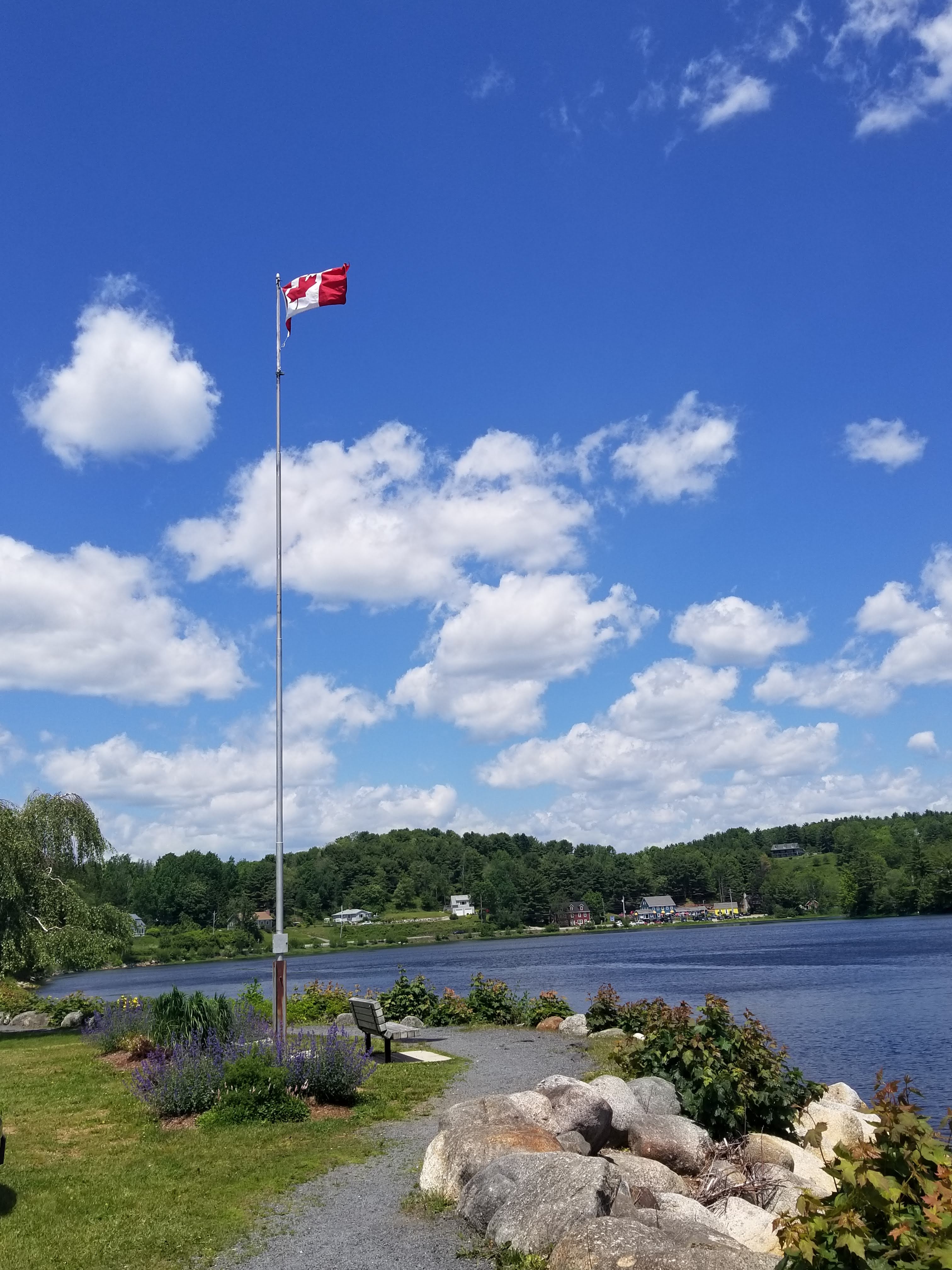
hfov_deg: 53.1
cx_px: 476
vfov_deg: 67.3
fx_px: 953
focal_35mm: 26
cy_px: 635
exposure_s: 1/4065
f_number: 1.7
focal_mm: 4.25
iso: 50
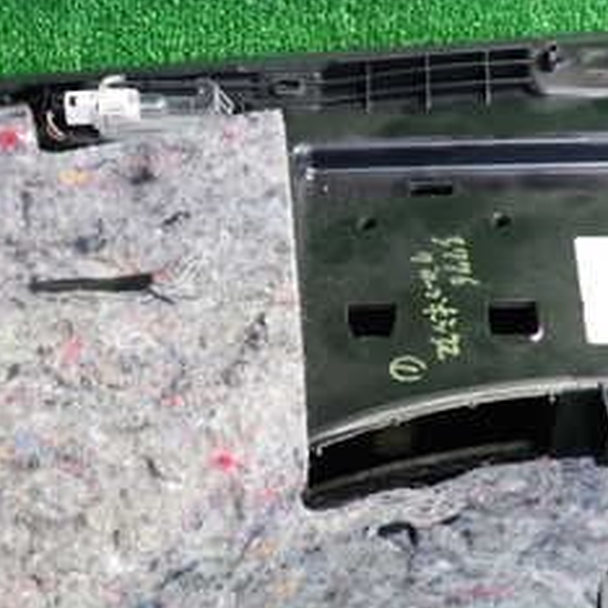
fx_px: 1351
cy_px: 450
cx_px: 255
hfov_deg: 25.3
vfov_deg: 25.1
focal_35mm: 68
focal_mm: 5.4
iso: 500
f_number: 2.3
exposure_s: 1/30
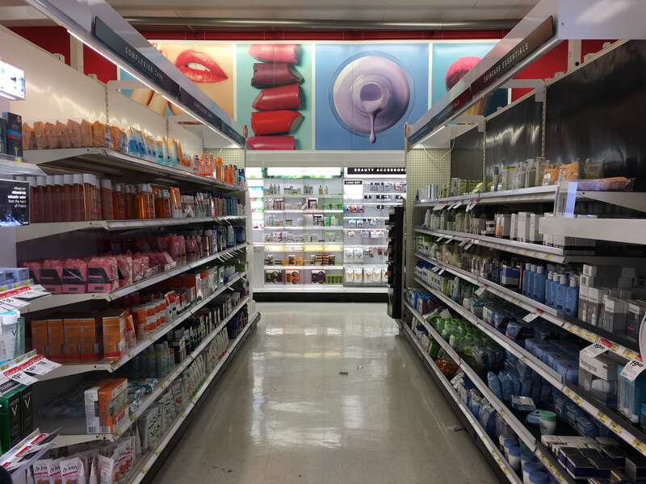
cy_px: 242
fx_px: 541
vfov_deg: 48.2
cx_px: 323
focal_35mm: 29
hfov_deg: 61.7
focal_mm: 4.15
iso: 25
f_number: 2.2
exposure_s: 1/60
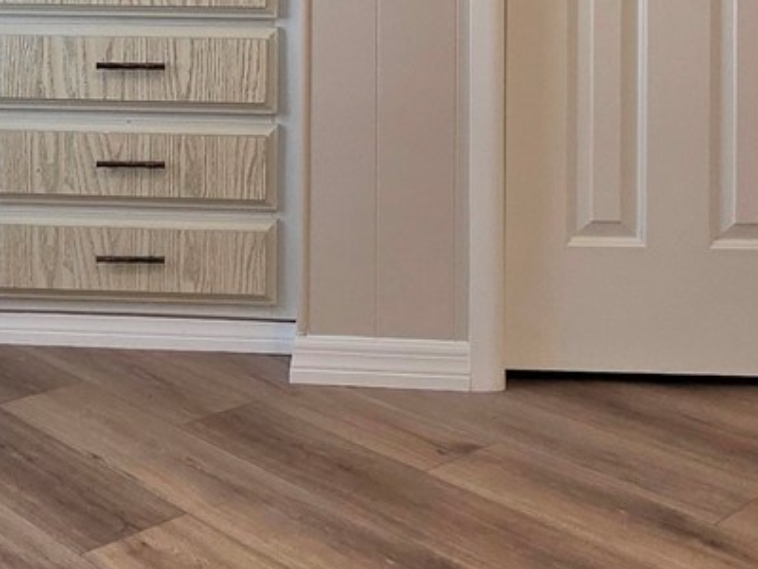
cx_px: 205
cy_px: -15
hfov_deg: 36.1
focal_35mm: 52
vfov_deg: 26.4
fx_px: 1139
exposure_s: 1/120
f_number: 1.9
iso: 200
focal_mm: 2.2
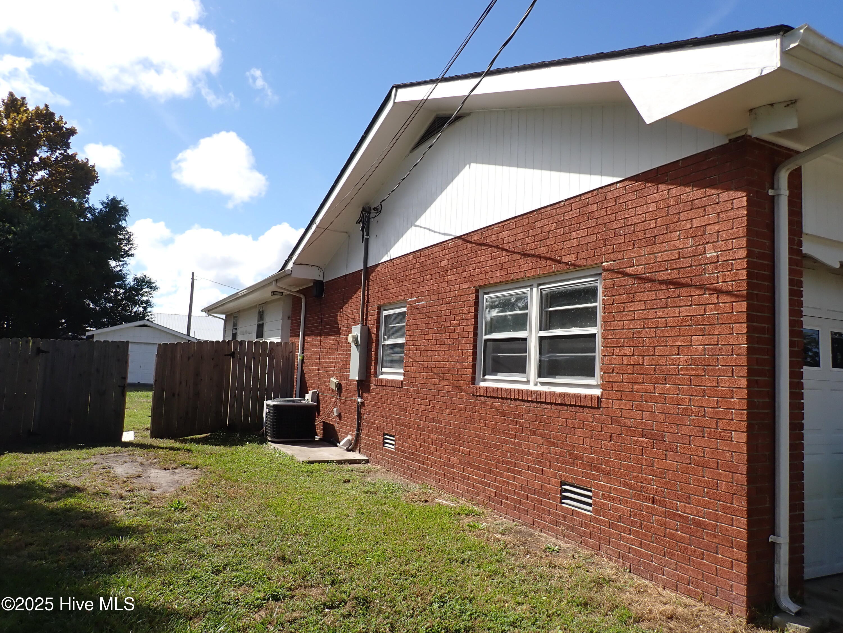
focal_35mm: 25
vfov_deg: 54.9
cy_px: 316
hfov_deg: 69.4
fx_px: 609
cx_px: 422
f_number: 8
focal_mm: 4.5
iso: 100
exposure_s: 1/160
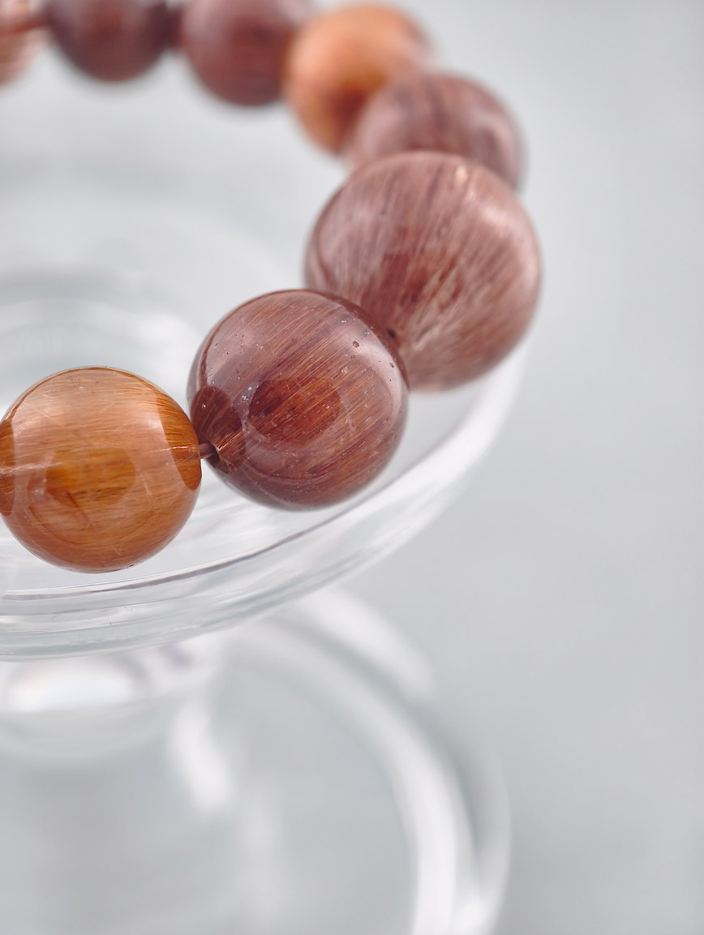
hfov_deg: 17.4
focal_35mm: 85
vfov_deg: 23.0
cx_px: 352
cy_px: 468
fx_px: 2299
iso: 125
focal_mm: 22.48
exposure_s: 1/160
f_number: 2.67
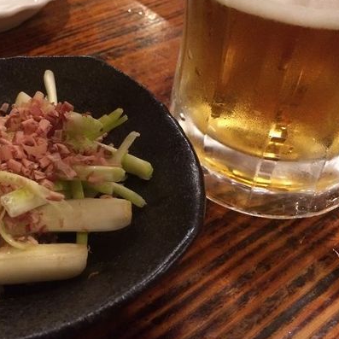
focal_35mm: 42
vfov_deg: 40.0
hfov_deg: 39.1
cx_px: 91
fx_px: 465
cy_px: 147
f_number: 2.2
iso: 400
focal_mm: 4.15
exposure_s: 1/15
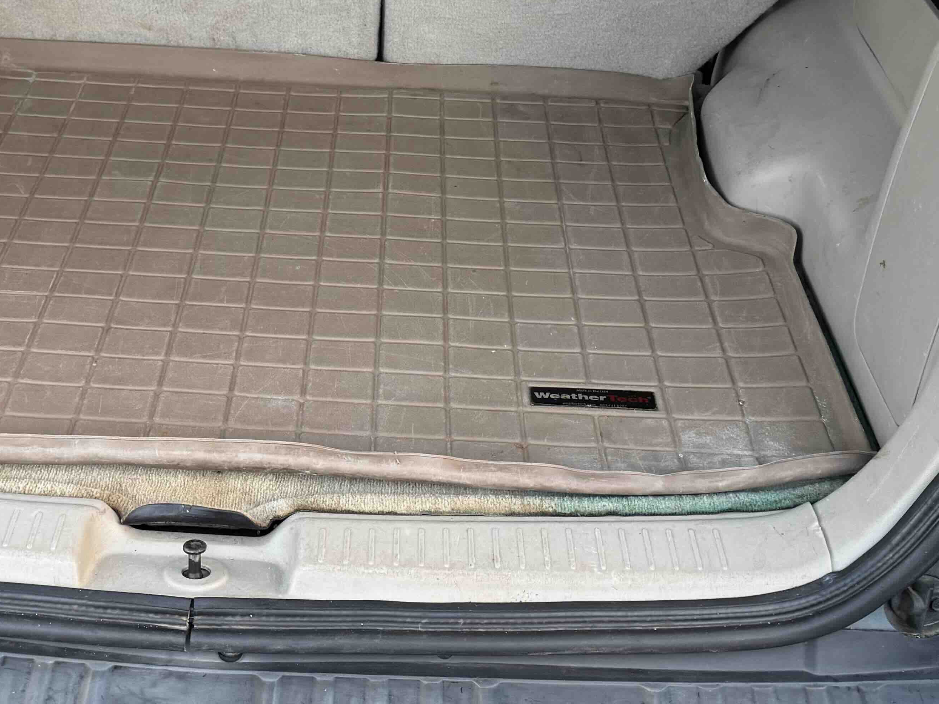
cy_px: 207
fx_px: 1411
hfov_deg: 36.5
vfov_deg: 27.8
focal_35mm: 52
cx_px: 320
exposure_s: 1/60
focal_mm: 6.76
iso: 250
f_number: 1.78
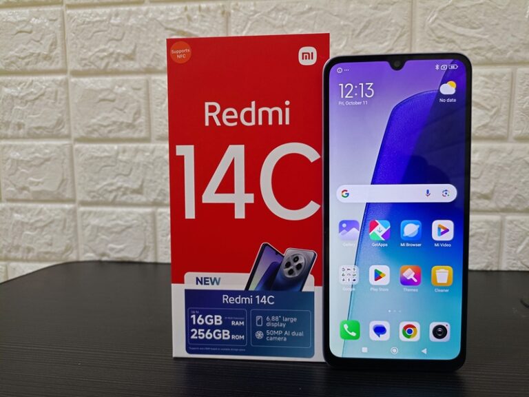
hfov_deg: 69.4
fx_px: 382
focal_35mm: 25
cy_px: 198
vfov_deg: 54.9
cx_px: 264
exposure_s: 1/16.7
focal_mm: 4.74
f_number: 1.79
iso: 1984
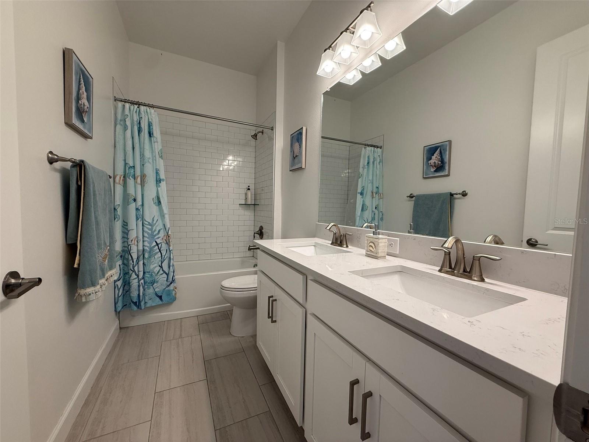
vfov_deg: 85.7
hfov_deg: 102.1
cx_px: 294
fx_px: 238
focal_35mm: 14
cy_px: 221
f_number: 2.2
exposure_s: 1/120
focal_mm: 2.22
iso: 80
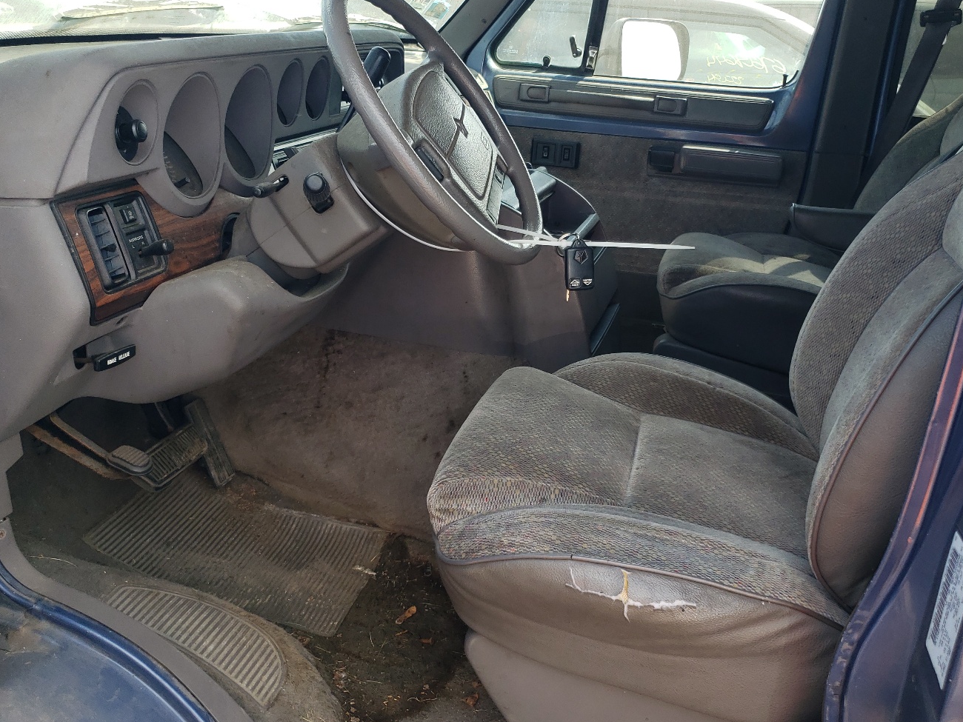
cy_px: 346
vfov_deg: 44.2
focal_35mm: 32
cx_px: 556
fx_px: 890
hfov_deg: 56.6
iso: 50
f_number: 1.5
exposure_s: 1/455
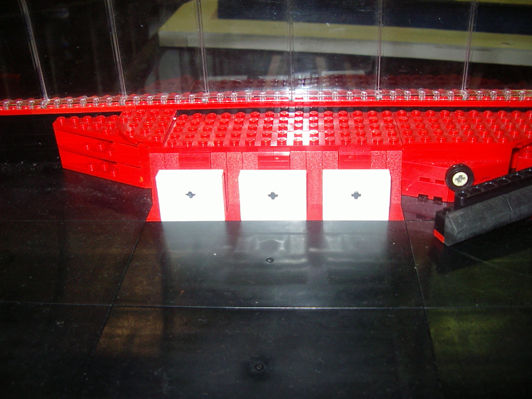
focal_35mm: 38
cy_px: 200
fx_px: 584
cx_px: 266
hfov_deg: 49.0
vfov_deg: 37.7
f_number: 2.6
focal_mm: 5.8
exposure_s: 1/60
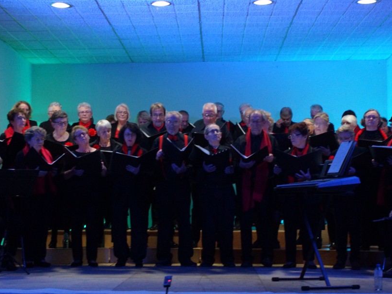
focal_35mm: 64
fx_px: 720
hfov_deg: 30.4
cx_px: 176
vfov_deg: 23.1
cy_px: 164
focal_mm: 35
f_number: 5.6
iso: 1600
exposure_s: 1/20
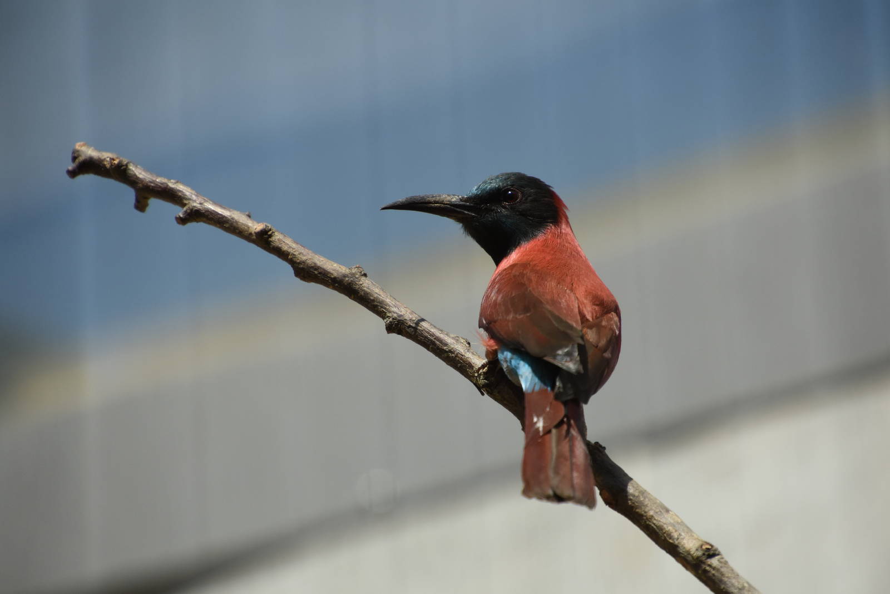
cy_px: 297
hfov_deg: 4.6
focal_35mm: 450
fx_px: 11125
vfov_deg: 3.1
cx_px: 445
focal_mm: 300
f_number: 6.3
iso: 640
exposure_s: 1/2000
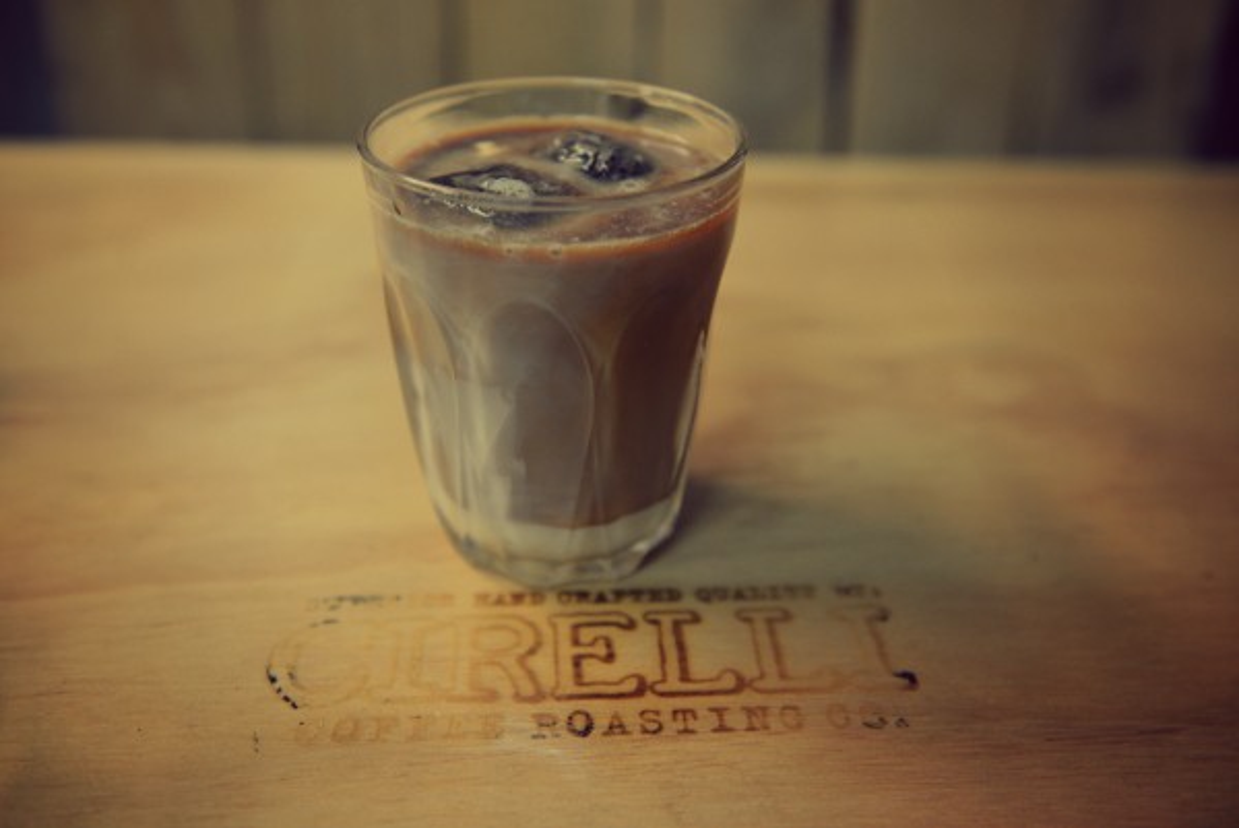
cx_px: 620
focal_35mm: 38
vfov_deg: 35.1
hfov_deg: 50.7
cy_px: 414
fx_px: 1309
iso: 800
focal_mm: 38
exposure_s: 1/50
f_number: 3.5
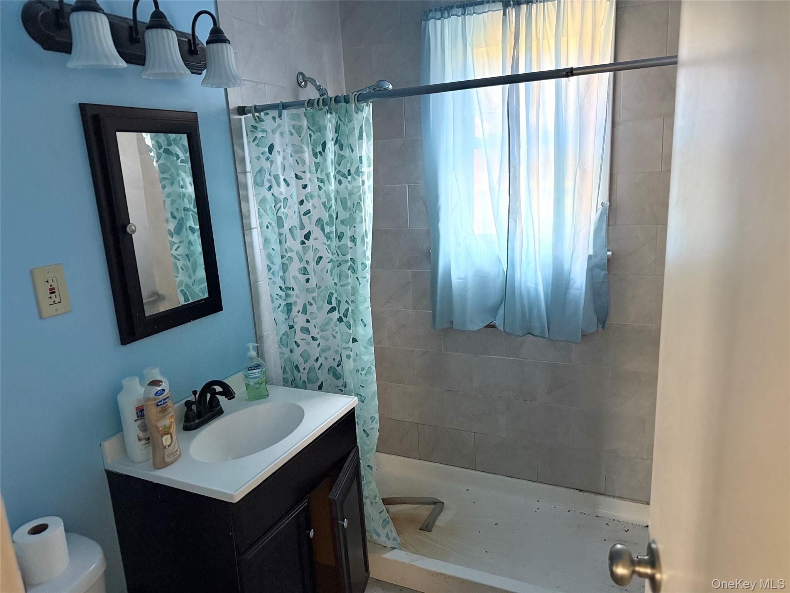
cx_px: 395
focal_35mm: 24
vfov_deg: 56.8
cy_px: 296
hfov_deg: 71.6
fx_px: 548
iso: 640
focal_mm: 6.76
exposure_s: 1/60
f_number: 1.78
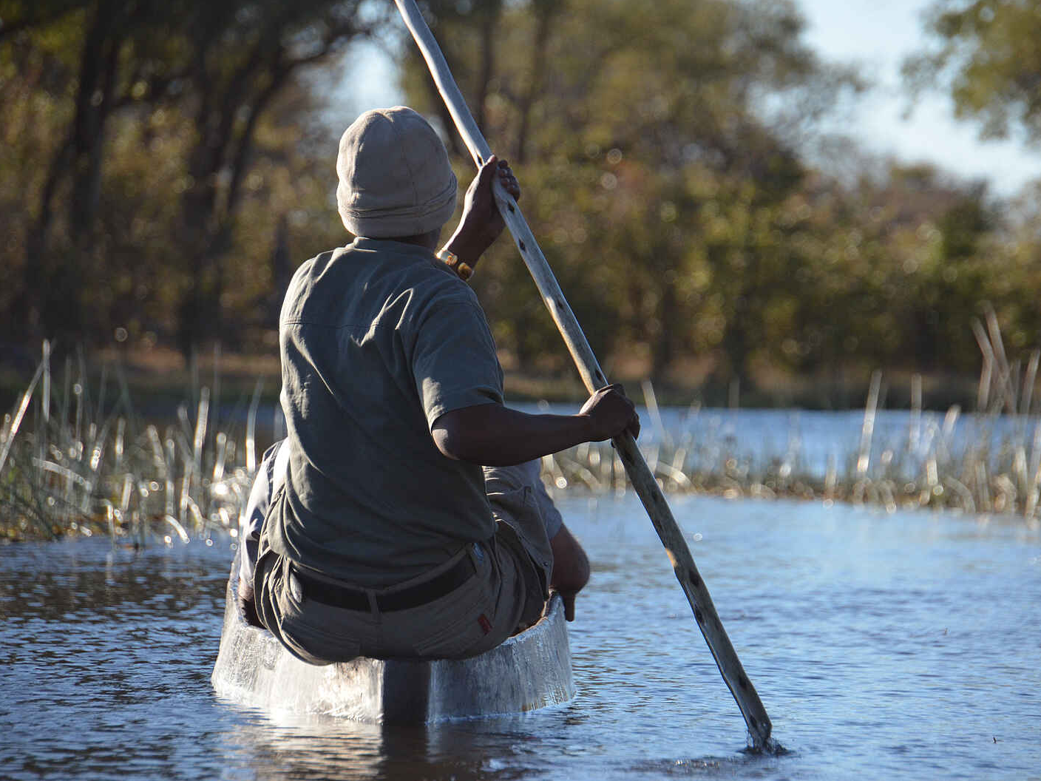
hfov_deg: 6.5
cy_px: 390
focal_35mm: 303
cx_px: 566
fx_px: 9098
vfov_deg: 4.9
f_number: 6
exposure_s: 1/800
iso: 800
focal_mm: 185
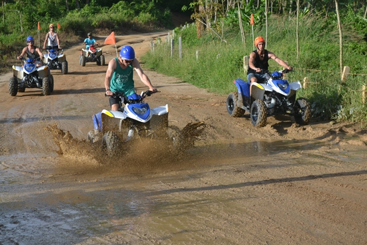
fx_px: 734
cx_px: 184
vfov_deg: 18.9
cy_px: 122
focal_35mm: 72
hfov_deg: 28.1
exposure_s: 1/1000
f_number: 5.3
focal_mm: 48
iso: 400
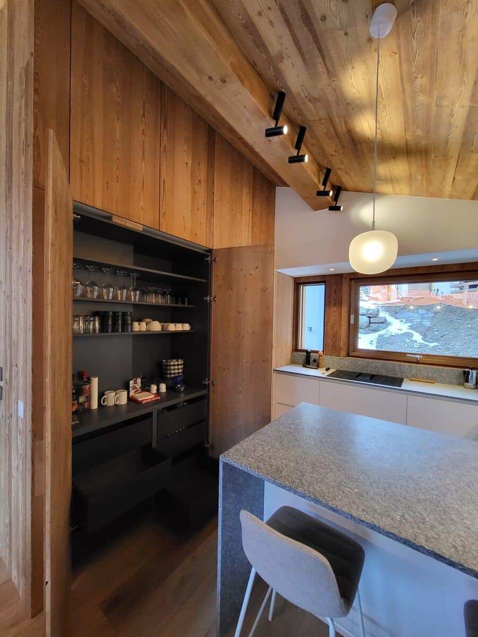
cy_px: 318
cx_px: 239
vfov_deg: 106.2
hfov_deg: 89.9
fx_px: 239
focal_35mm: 13
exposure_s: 1/50
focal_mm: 1.74
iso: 320
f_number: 2.2
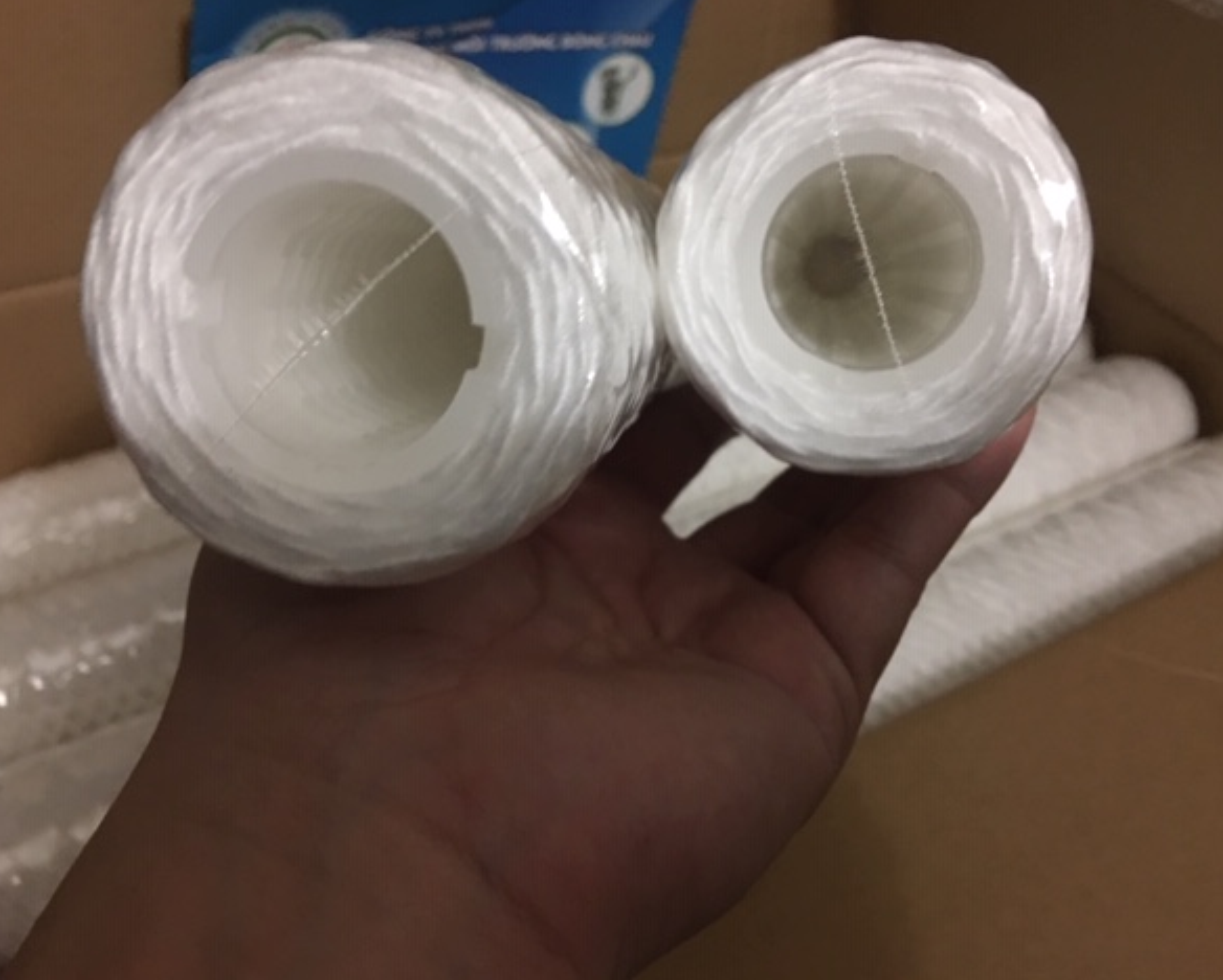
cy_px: 482
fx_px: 1123
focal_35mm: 31
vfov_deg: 47.2
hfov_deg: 57.1
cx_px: 626
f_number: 2.2
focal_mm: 4.15
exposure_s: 1/4
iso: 100
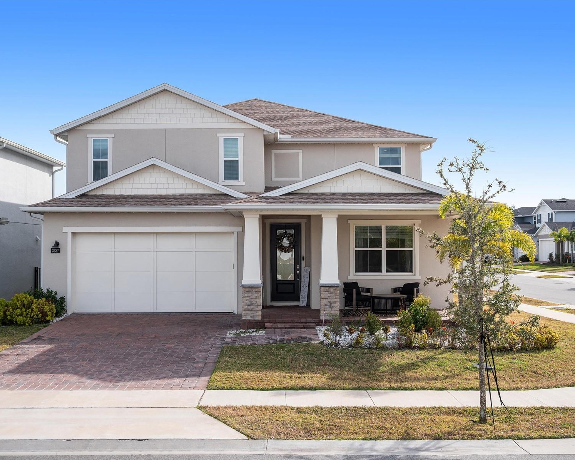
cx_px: 270
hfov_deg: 40.3
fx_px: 783
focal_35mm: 46
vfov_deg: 32.7
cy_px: 230
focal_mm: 22
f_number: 4.5
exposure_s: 1/800
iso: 200
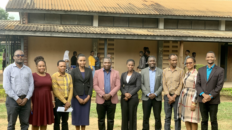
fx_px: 351
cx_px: 115
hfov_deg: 36.6
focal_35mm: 57
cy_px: 84
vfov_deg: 21.0
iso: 32
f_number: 2.4
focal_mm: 6
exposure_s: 1/122
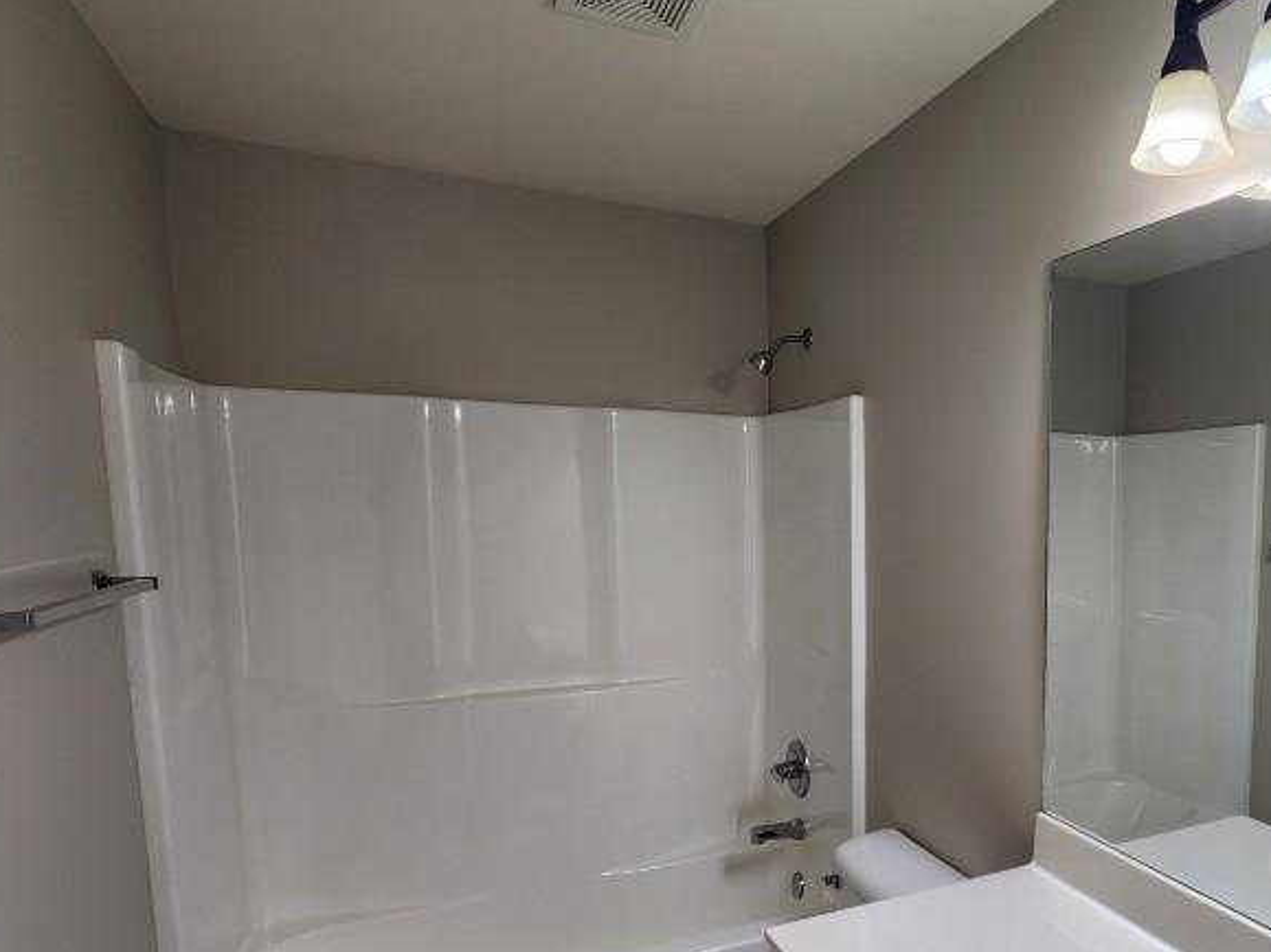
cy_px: 608
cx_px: 988
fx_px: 844
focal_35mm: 23
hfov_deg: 68.0
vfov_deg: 58.0
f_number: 2.2
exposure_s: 1/60
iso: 80
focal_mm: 2.2
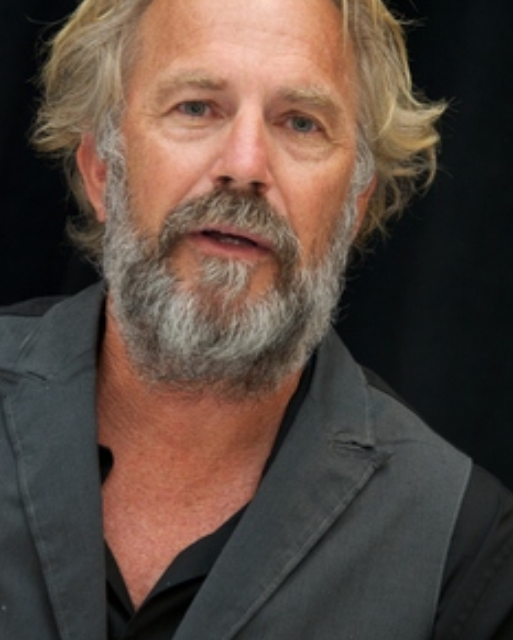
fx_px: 4401
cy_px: 282
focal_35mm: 232
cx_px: 242
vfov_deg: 8.3
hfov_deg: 6.7
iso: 1000
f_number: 5.6
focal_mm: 180
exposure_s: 1/60
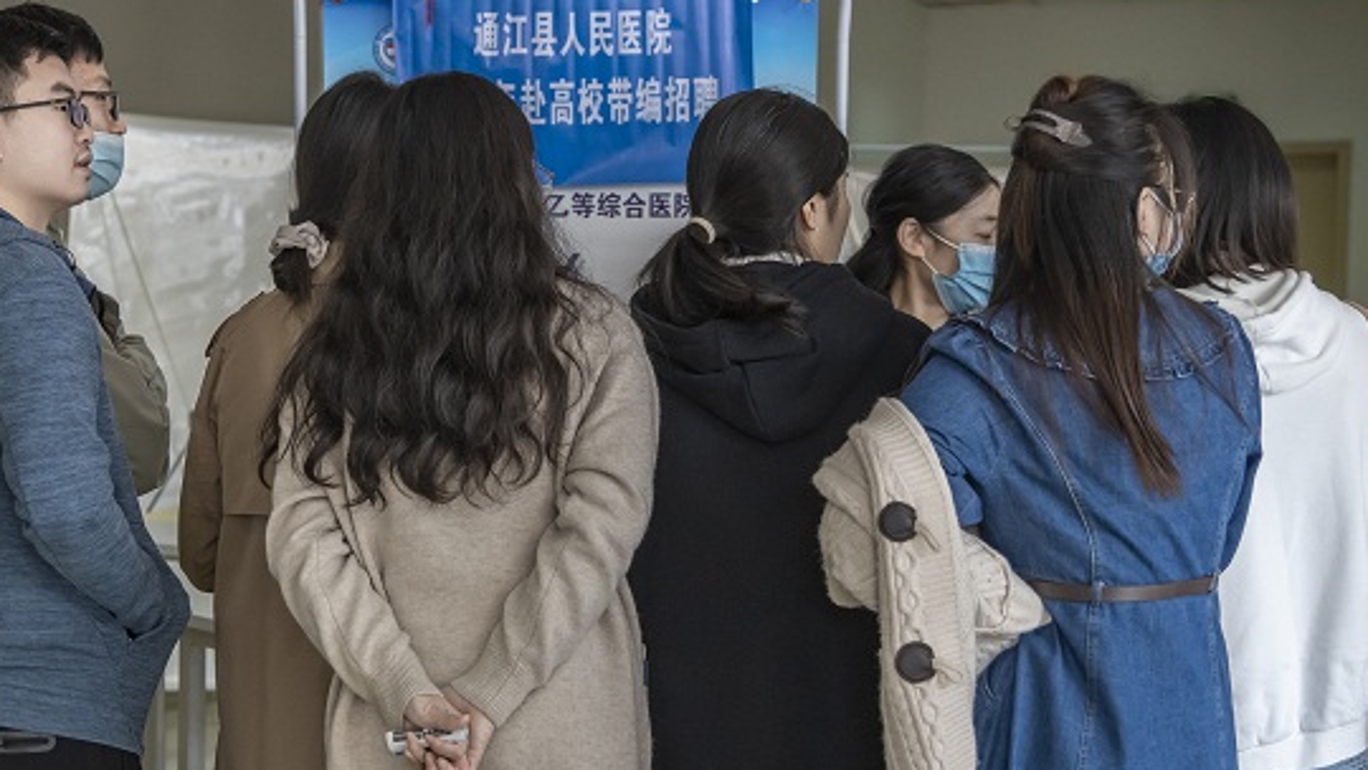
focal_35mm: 91
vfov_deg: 13.3
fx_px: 3293
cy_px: 445
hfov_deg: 23.4
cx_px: 537
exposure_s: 1/100
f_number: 2.8
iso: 1250
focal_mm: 39
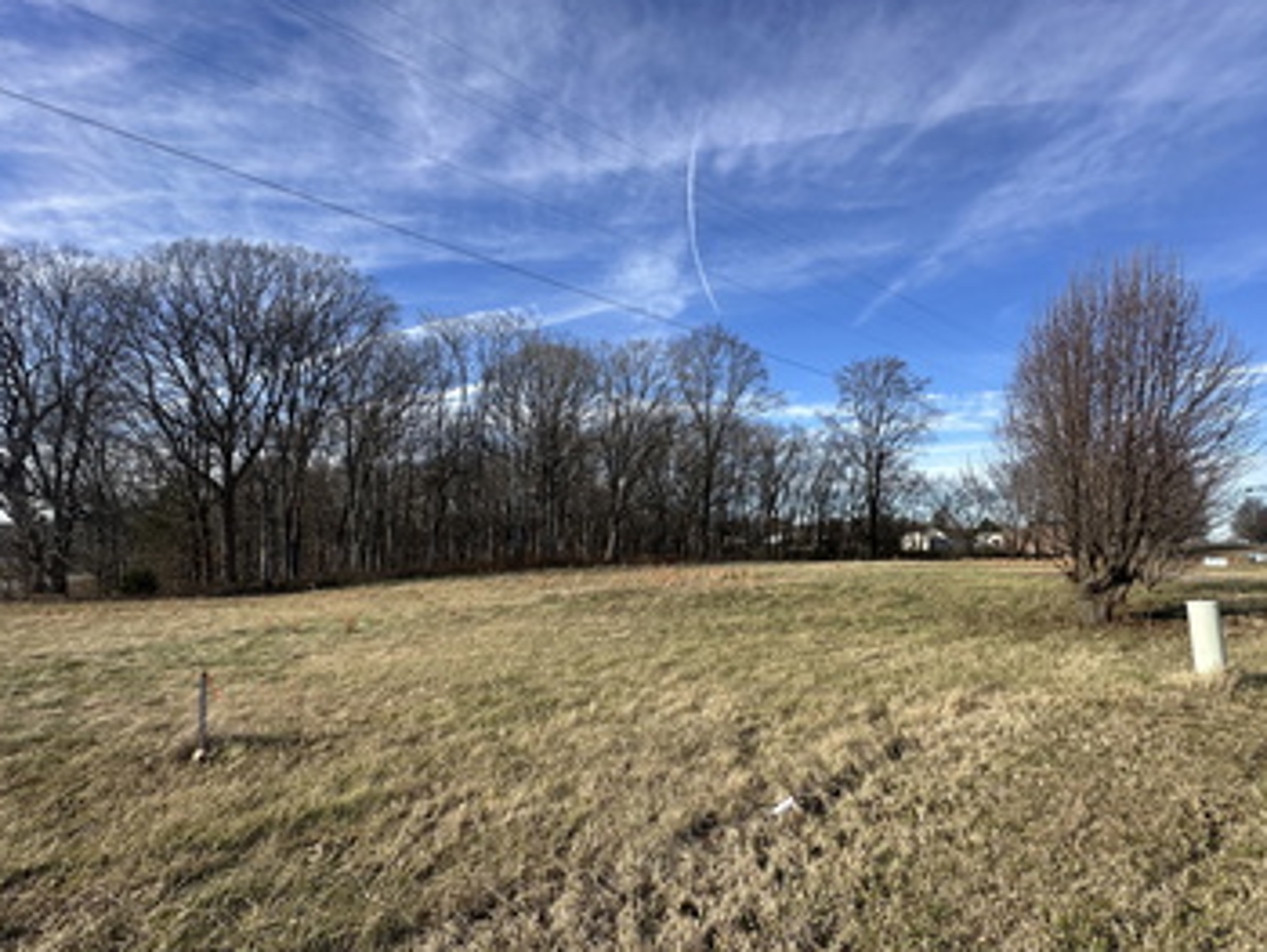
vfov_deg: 78.0
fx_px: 586
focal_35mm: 16
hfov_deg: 94.5
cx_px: 641
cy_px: 521
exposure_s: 1/1125
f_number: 2.2
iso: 40
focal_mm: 2.22
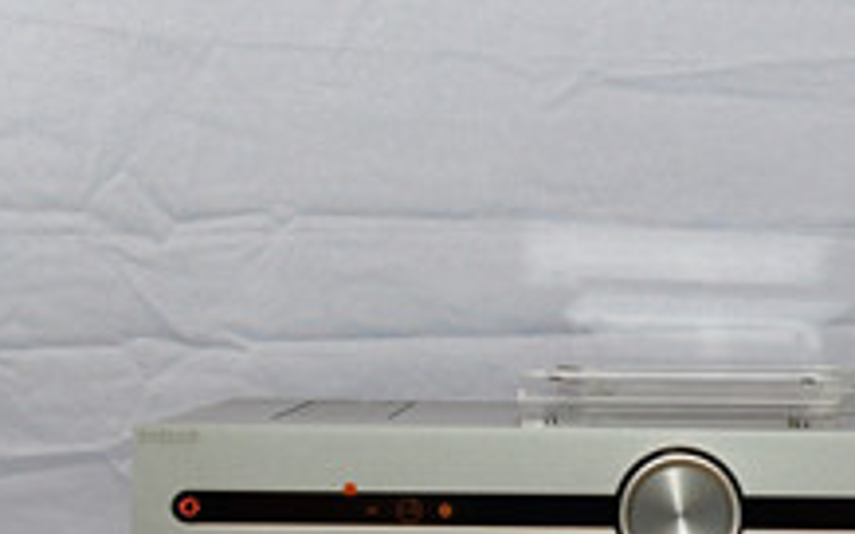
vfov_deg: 9.0
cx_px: 639
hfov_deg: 14.3
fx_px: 3400
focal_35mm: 146
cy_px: 375
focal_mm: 26
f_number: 5.6
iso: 400
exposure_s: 1/125
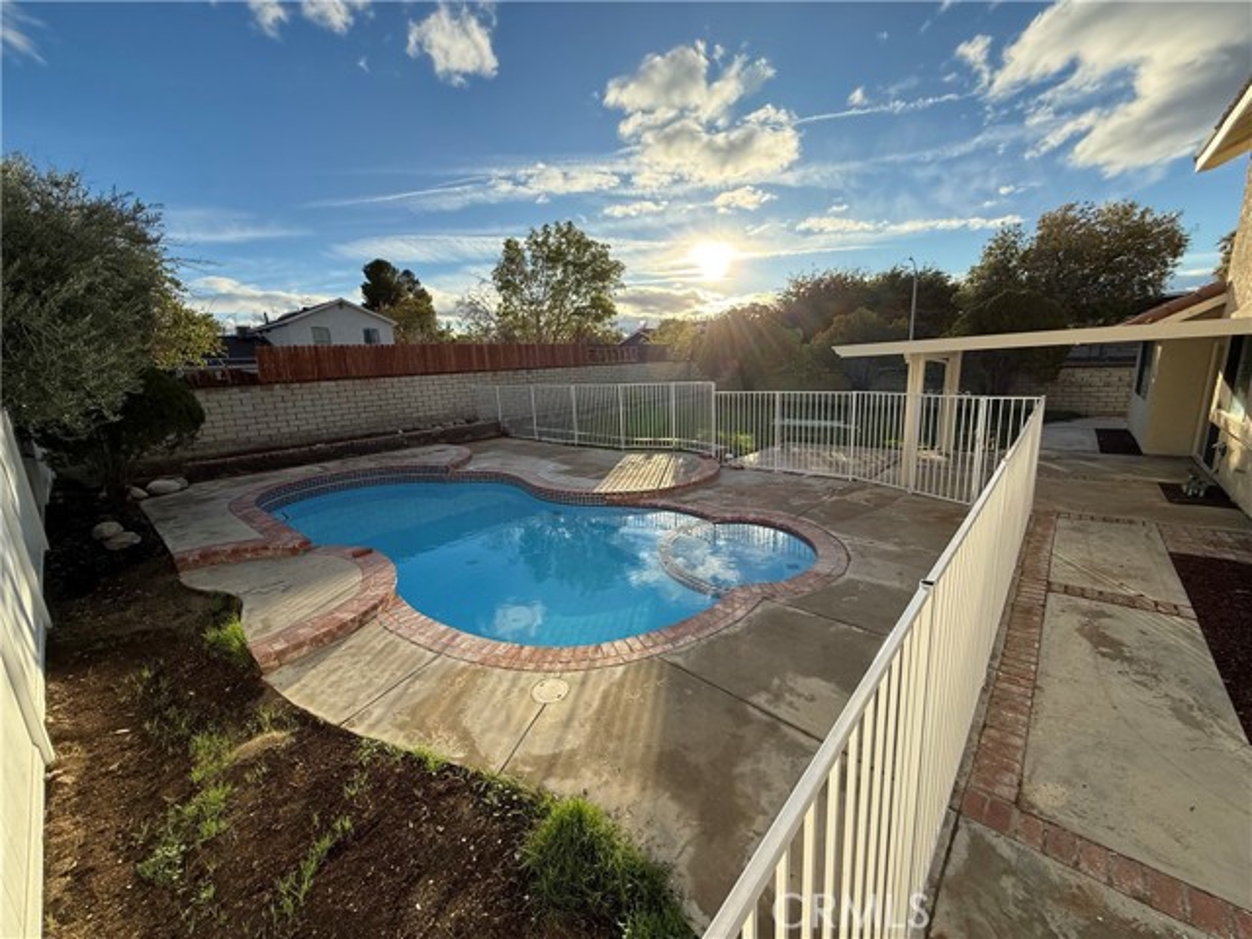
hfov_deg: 102.1
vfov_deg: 85.7
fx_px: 506
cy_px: 470
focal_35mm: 14
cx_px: 626
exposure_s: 1/1572
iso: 64
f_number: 2.2
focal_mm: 2.22
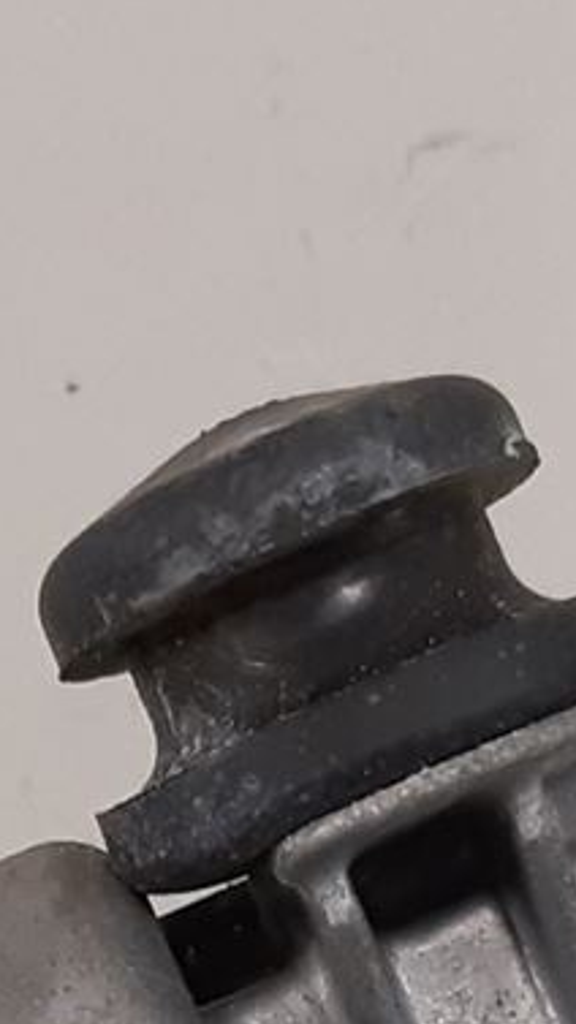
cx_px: 125
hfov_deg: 7.9
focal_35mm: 154
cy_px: 1554
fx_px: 4182
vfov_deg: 13.2
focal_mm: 3.93
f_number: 1.7
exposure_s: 1/50
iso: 160
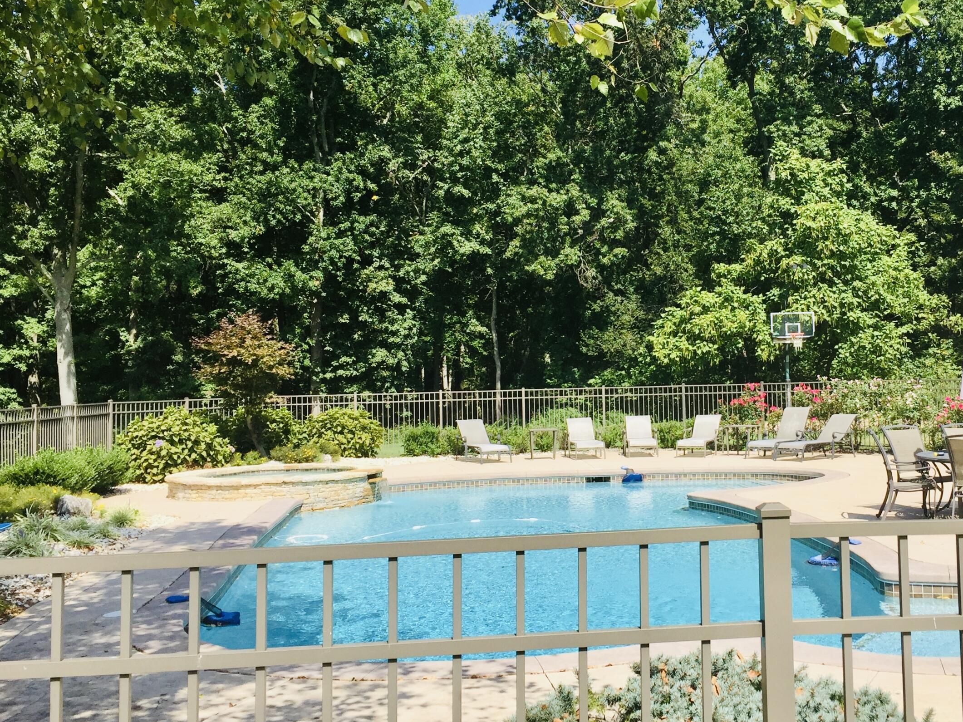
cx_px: 644
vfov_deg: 35.1
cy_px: 311
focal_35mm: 41
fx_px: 1140
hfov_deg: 45.1
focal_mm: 4.15
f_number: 2.2
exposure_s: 1/1464
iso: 32
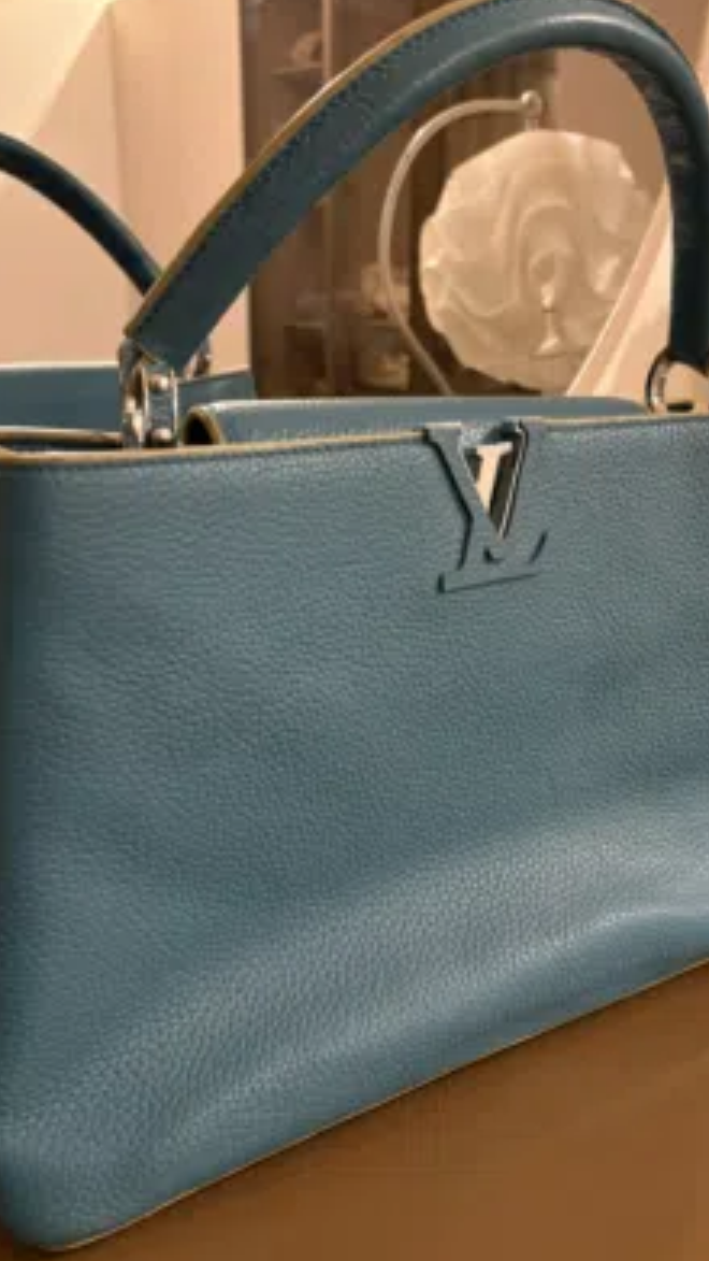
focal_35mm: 29
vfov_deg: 66.1
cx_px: 419
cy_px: 622
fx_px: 969
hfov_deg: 40.0
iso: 640
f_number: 1.6
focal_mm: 5.96
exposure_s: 1/40
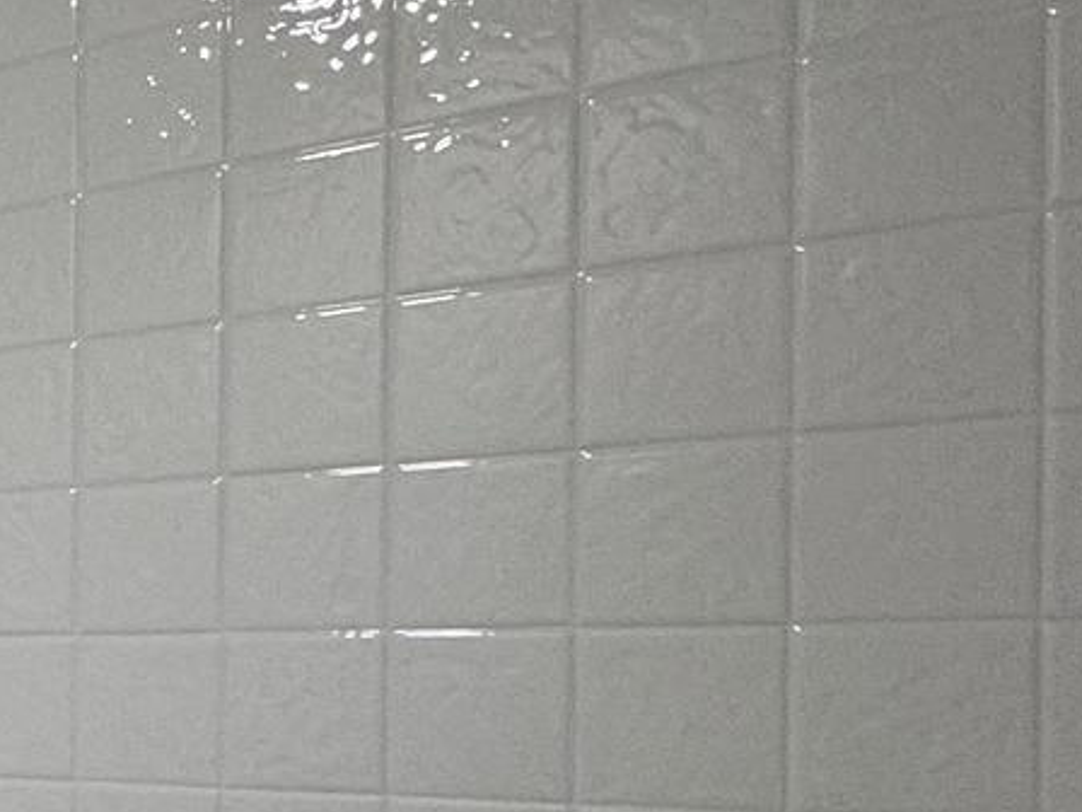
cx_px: -683
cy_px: 696
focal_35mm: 64
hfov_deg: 22.6
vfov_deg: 22.5
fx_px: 2000
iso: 125
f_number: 2.2
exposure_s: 1/120
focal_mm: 2.22
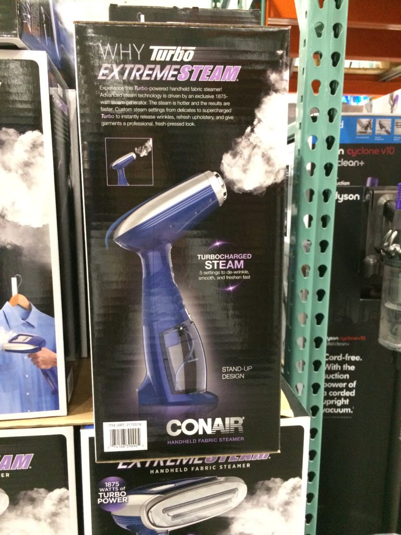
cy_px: 268
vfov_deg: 61.7
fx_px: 448
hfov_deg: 48.2
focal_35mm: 29
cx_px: 200
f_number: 2.2
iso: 320
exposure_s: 1/30
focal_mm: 4.15
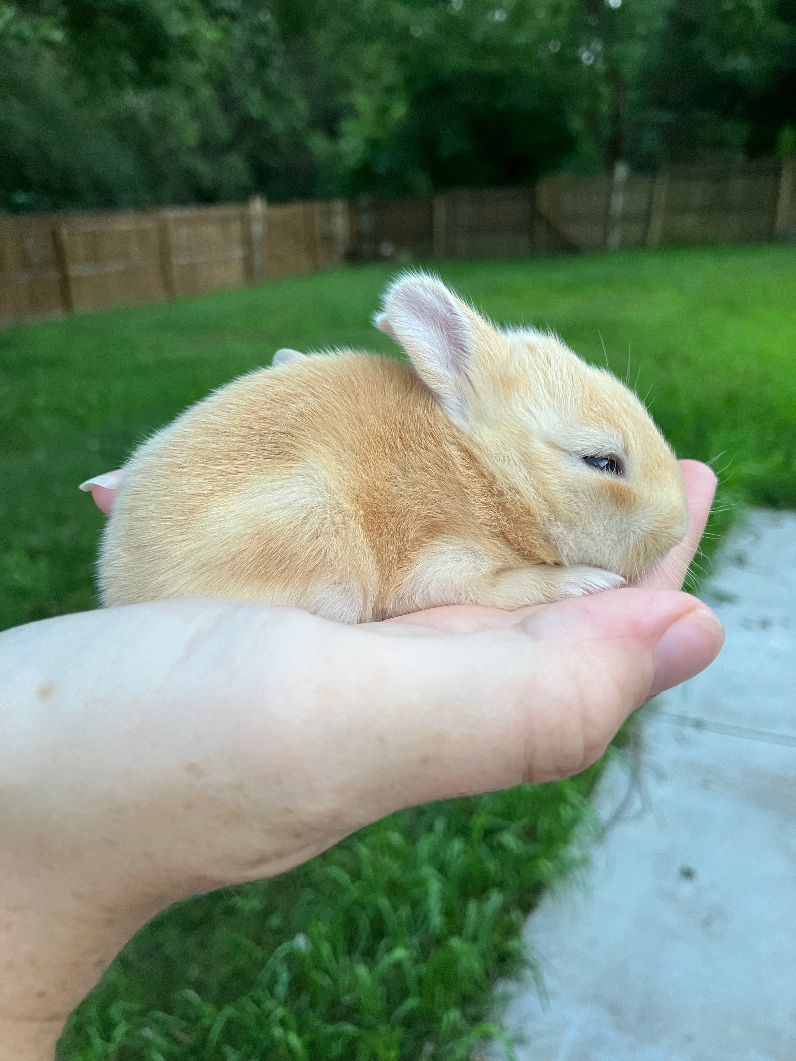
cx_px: 398
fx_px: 858
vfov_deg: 63.4
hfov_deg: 49.7
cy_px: 530
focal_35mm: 28
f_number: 1.8
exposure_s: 1/60
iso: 200
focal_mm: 3.99
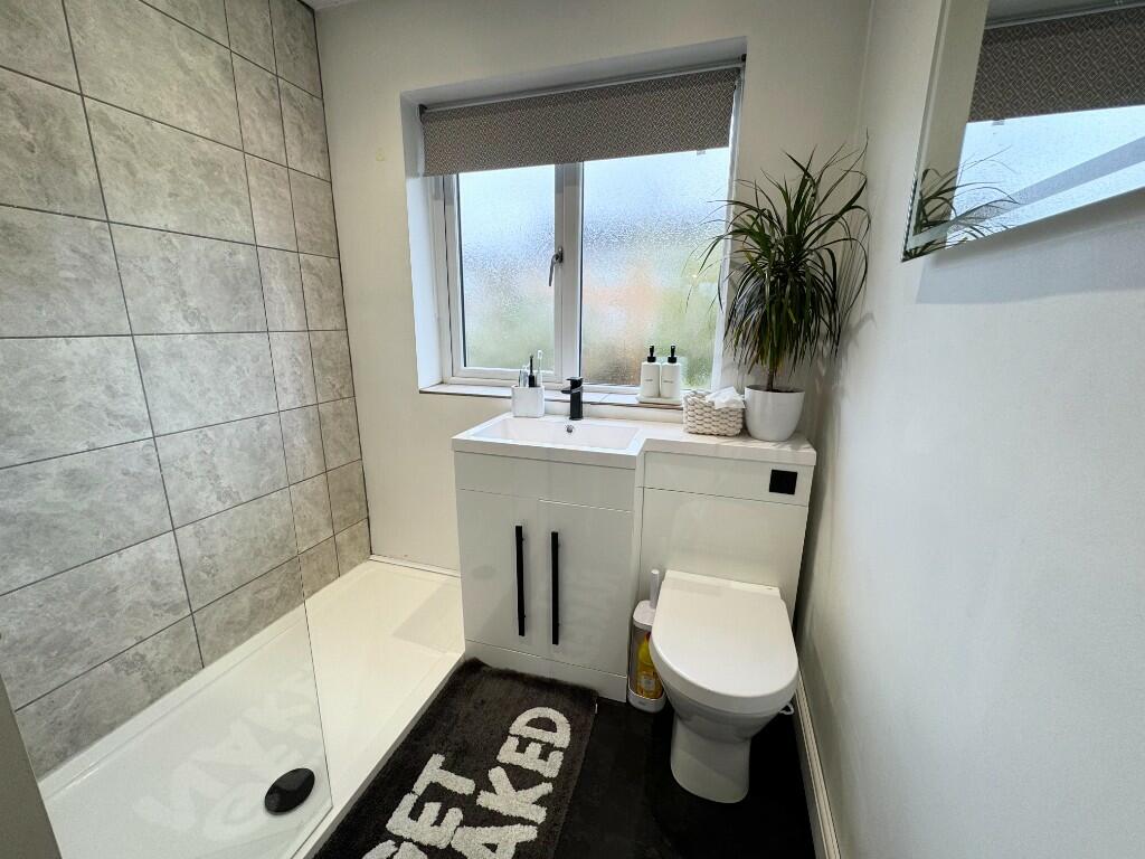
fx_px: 463
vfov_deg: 85.7
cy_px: 430
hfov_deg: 102.1
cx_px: 572
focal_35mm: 14
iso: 64
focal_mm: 2.22
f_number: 2.2
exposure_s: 1/100
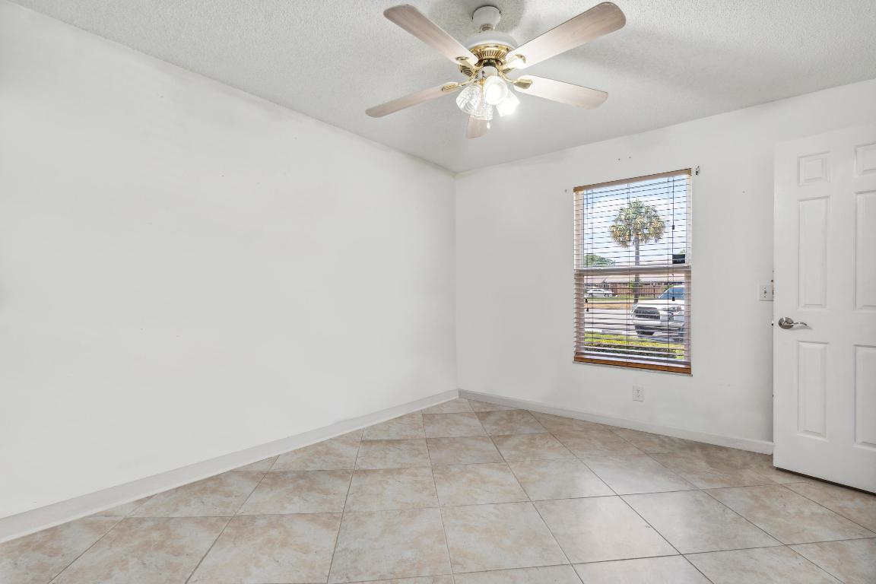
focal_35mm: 16
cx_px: 438
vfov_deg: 73.7
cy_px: 292
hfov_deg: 96.7
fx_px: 389
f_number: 8
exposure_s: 1/10
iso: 200
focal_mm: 16
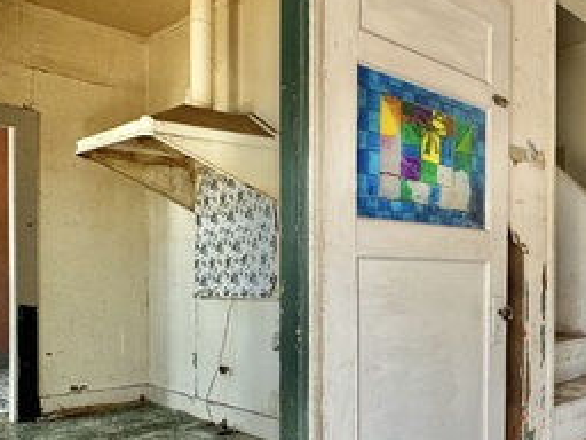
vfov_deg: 40.4
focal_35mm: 35
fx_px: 593
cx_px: 515
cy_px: 280
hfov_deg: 47.8
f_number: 2.2
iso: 100
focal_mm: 2.22
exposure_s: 1/99
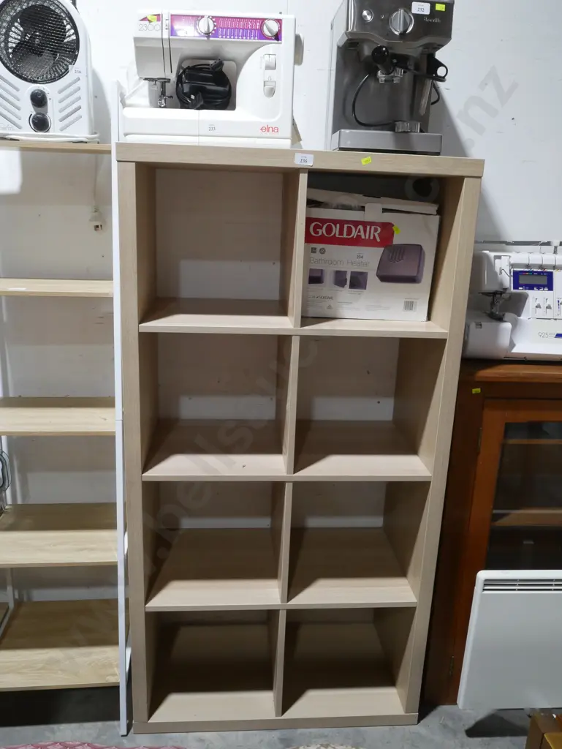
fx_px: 606
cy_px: 374
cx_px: 281
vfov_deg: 63.4
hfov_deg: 49.8
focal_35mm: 28
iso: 1250
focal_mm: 14
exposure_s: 1/60
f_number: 9
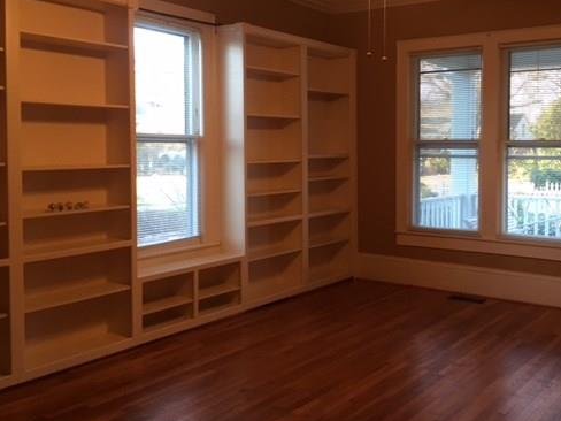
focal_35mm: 38
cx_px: 348
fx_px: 616
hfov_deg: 48.5
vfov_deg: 37.6
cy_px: 175
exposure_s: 1/30
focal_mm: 4.15
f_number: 2.2
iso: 80
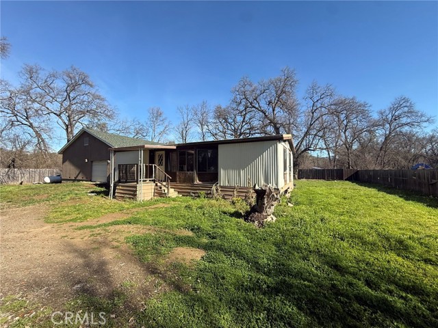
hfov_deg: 102.1
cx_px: 219
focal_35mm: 14
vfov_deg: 85.7
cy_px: 164
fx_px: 177
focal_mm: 2.22
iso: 50
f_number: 2.2
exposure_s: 1/1125
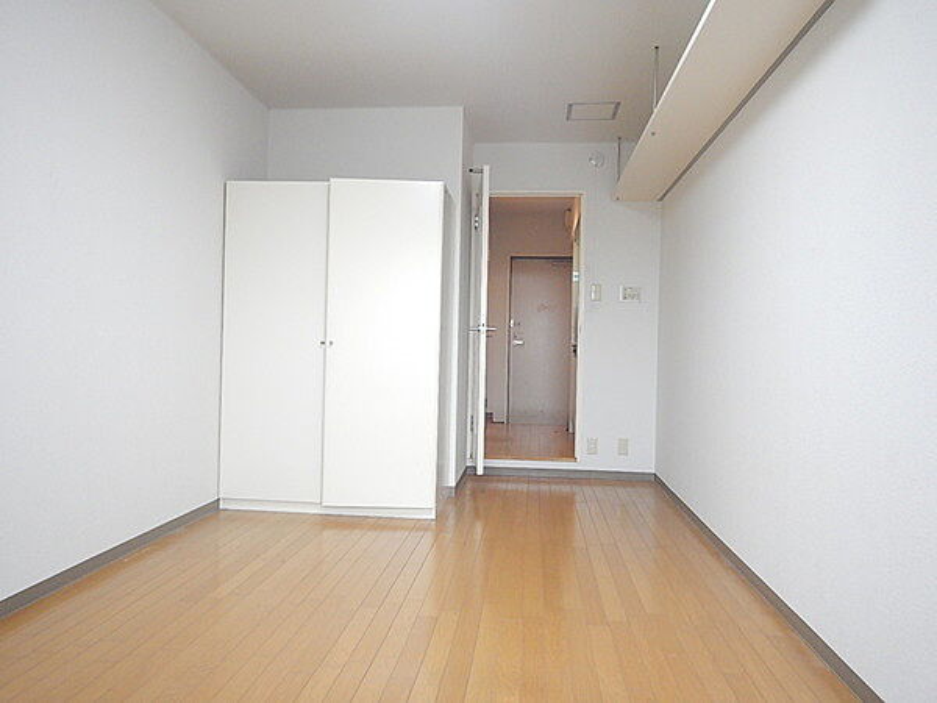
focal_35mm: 24
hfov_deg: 71.6
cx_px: 468
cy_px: 352
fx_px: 650
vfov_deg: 56.8
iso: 400
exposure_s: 1/40
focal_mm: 4.3
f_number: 2.8
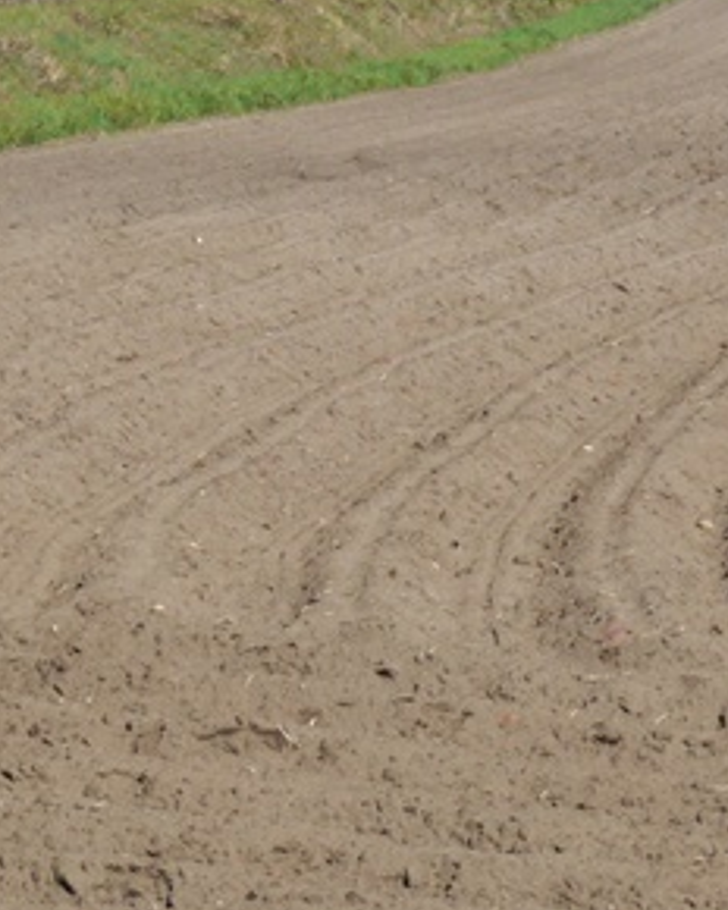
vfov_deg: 6.6
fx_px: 7810
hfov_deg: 5.3
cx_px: -19
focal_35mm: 290
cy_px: -198
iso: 400
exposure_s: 1/500
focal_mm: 42
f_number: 13
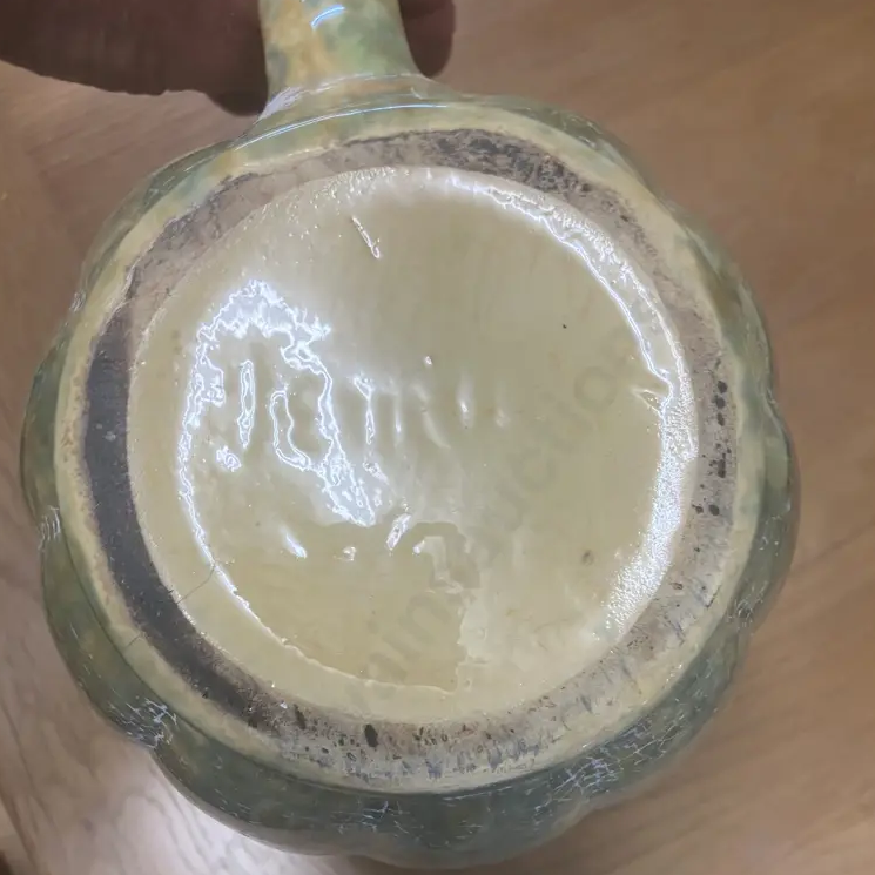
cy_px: 594
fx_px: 972
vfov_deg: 47.5
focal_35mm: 34
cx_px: 440
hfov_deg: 48.5
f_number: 1.8
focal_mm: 3.99
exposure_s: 1/50
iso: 50
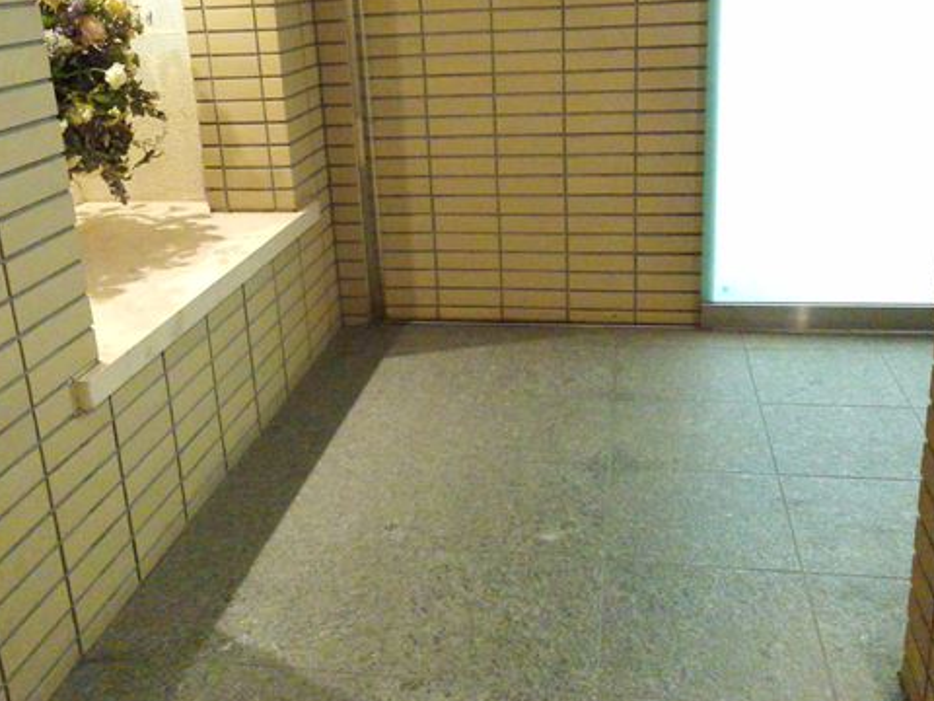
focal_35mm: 36
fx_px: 971
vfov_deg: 39.4
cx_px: 446
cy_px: 265
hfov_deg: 51.3
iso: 1210
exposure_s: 1/16.9
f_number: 2.4
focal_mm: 2.87
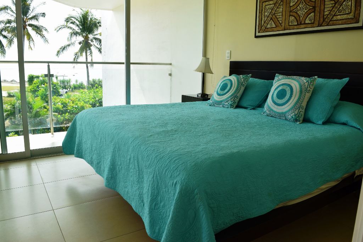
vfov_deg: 47.9
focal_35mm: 27
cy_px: 121
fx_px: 272
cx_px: 182
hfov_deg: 67.4
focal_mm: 18
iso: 400
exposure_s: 1/250
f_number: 10
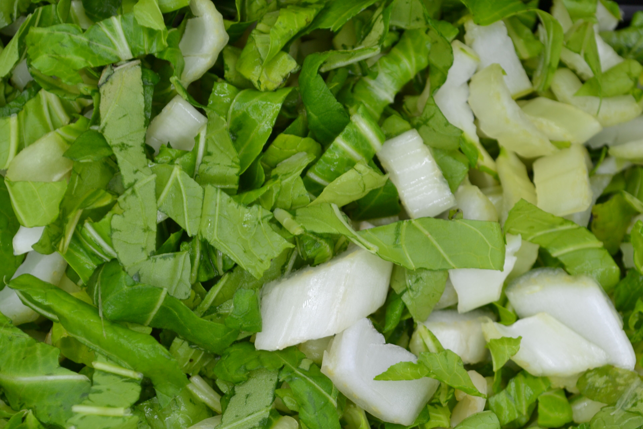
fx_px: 1473
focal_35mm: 82
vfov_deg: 16.6
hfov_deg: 24.6
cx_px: 322
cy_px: 214
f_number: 8
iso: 160
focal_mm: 55
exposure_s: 1/125
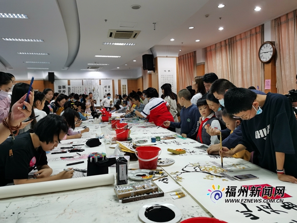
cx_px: 148
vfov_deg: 51.4
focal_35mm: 27
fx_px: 232
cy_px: 112
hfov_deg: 65.3
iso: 160
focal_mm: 5.56
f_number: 1.6
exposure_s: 1/50
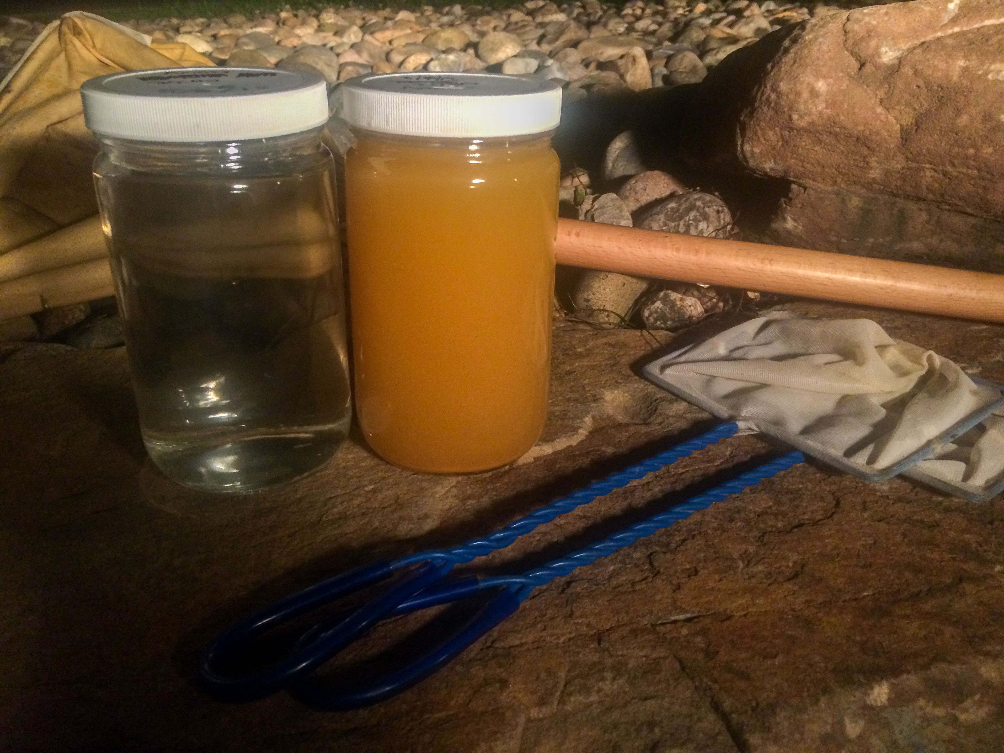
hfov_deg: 61.7
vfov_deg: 48.2
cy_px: 376
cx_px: 502
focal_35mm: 29
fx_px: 841
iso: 200
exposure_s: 1/30
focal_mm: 4.15
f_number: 2.2
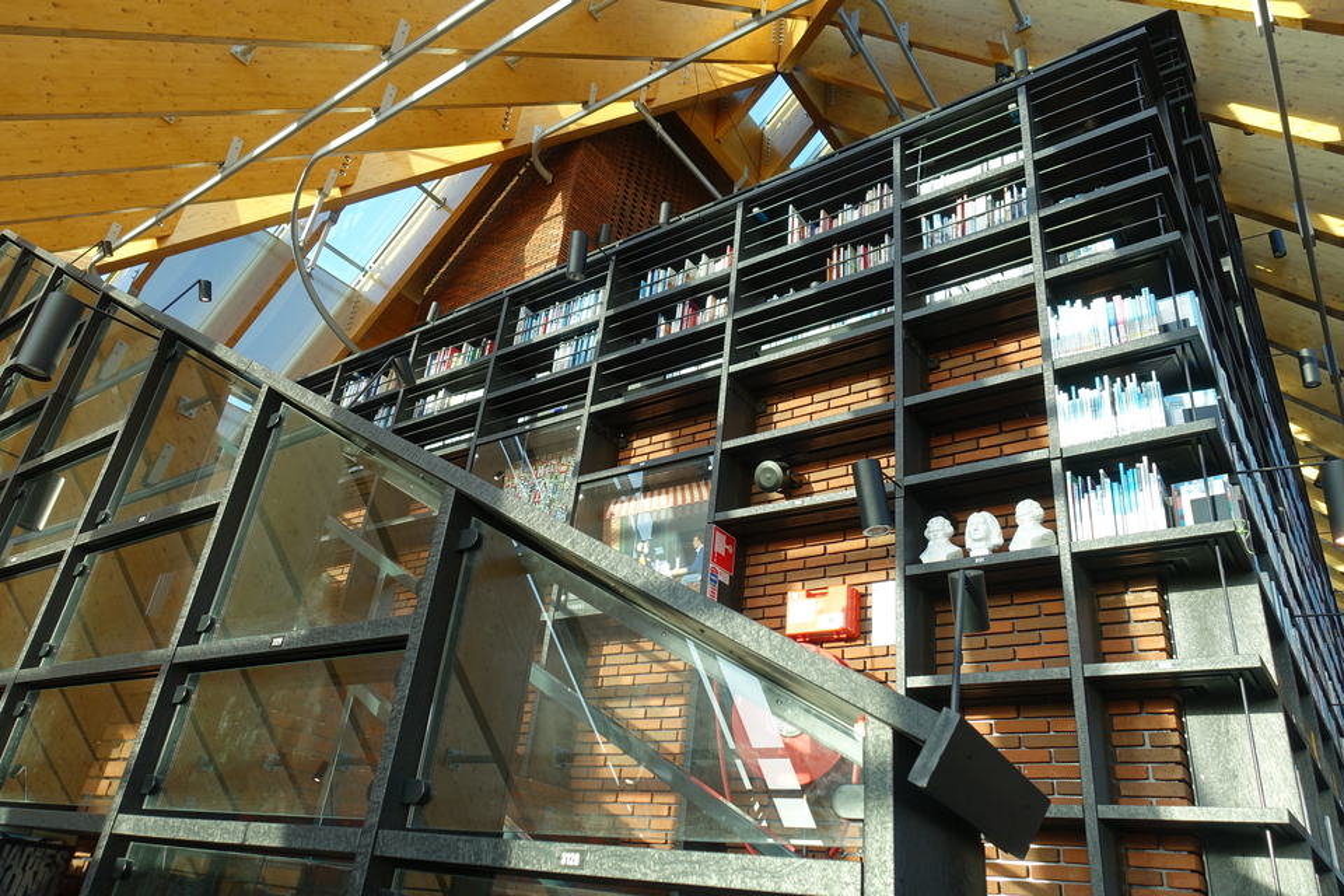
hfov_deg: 73.7
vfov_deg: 53.1
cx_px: 672
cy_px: 448
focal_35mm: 24
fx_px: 896
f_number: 3.5
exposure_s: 1/80
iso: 125
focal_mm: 8.8
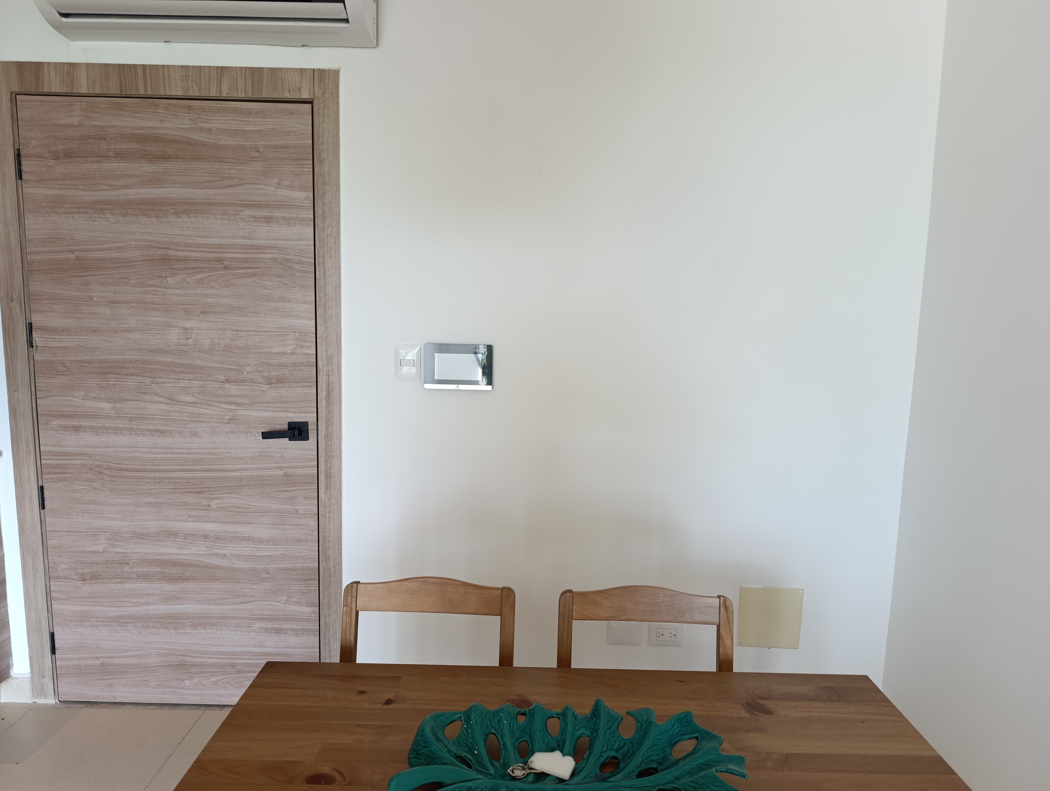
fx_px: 699
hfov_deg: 73.8
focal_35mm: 23
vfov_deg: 59.0
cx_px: 525
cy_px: 396
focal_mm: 6.14
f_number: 1.6
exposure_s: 1/100
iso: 400
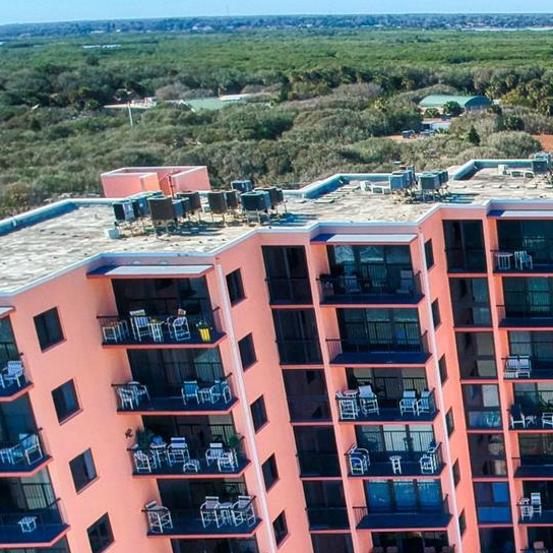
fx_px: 1175
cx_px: 750
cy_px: 596
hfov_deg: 23.0
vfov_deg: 24.8
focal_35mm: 65
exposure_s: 1/1250
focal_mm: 4.5
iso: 100
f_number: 2.6
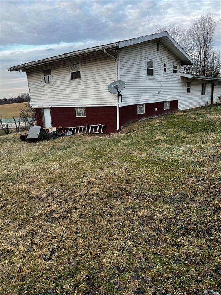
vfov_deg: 67.3
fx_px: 221
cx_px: 110
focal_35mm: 26
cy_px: 148
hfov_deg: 53.1
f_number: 1.5
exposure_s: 1/121
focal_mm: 5.7
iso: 50
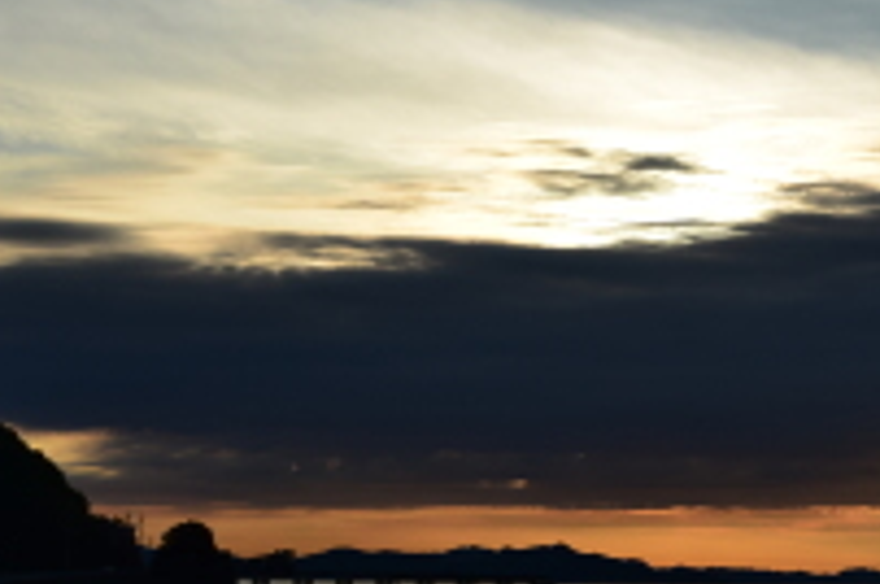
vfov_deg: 11.4
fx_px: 2904
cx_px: 937
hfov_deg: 16.8
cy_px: 560
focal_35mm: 119
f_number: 11
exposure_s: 1/500
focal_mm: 32
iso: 220
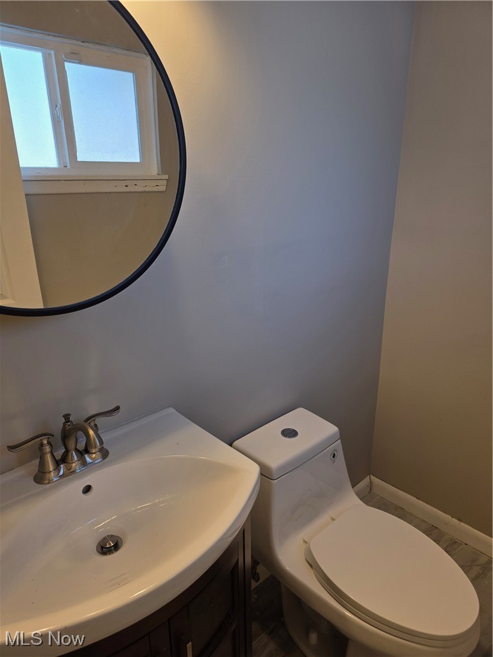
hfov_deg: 58.9
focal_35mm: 23
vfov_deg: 73.9
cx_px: 246
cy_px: 328
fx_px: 437
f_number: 1.7
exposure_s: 1/120
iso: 64
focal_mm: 6.3
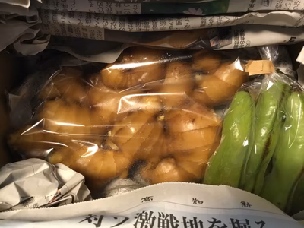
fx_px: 272
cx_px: 152
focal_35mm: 31
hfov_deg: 58.4
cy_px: 114
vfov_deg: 45.4
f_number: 2.4
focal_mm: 3.3
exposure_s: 1/17
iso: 200
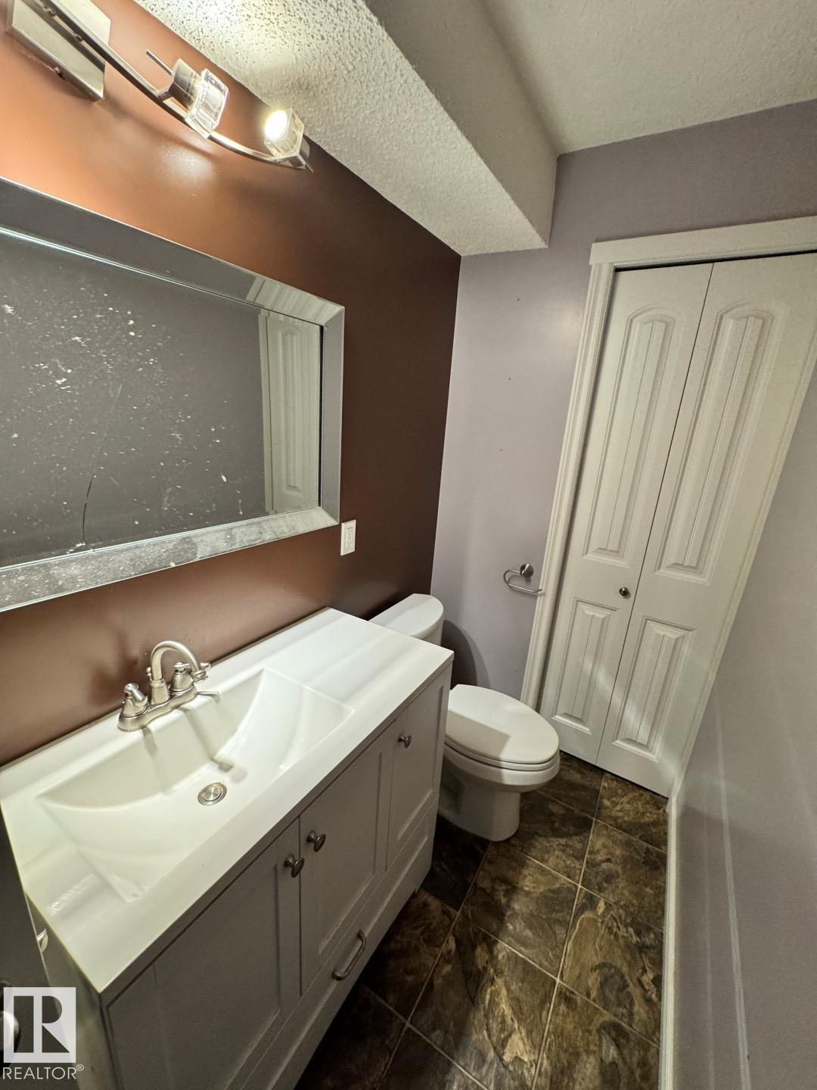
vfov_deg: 102.1
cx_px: 408
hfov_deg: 85.7
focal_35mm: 14
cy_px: 545
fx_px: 441
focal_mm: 2.22
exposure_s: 1/60
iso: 320
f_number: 2.2
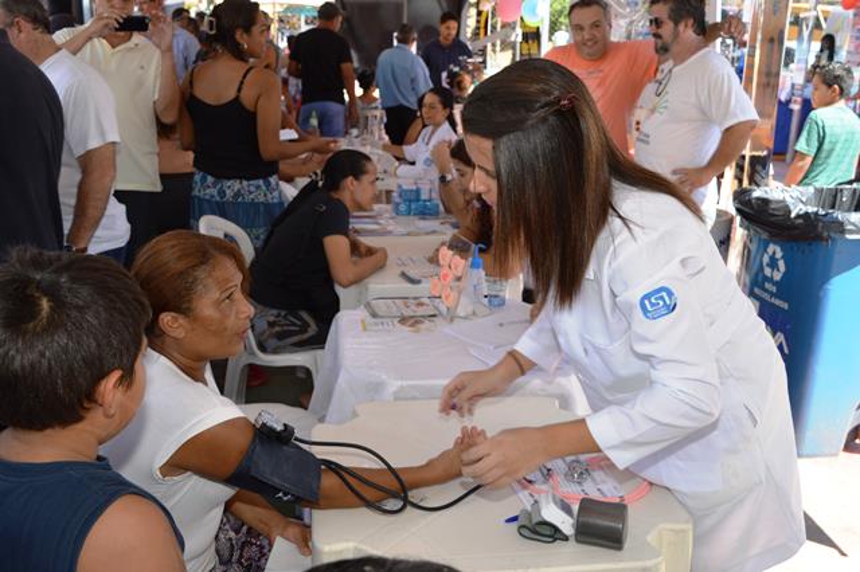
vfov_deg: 36.8
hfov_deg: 53.2
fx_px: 860
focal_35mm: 36
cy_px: 286
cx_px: 430
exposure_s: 1/125
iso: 110
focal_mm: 24
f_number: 5.6
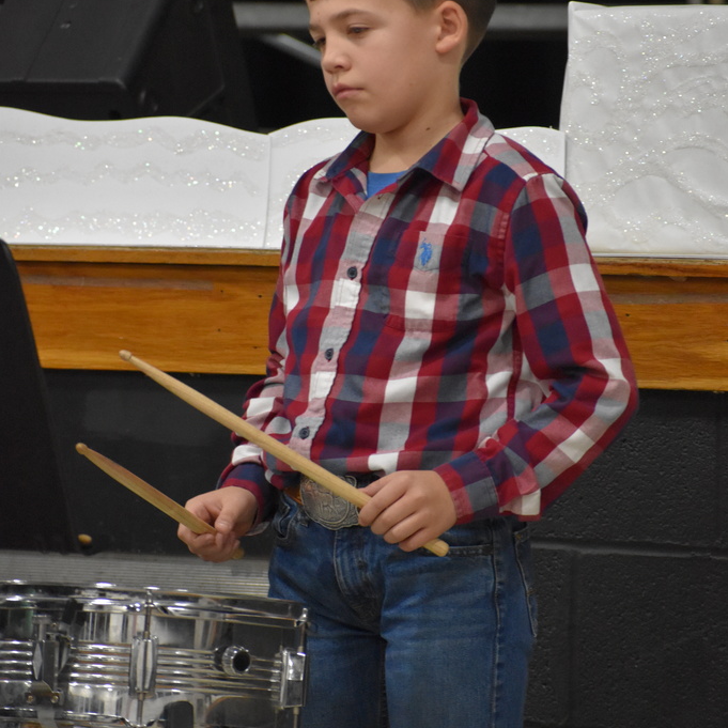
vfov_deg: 5.4
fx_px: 7757
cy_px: 335
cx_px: 364
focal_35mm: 326
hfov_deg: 5.4
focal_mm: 170
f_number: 5
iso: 3200
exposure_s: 1/160
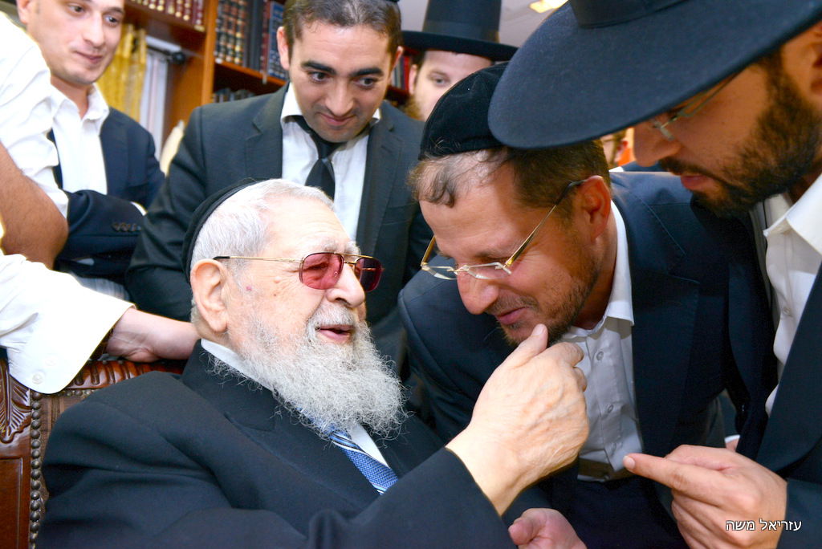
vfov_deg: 45.0
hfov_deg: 63.6
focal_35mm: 29
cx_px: 411
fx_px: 663
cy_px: 274
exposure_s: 1/80
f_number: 5.6
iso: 1250
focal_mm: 29
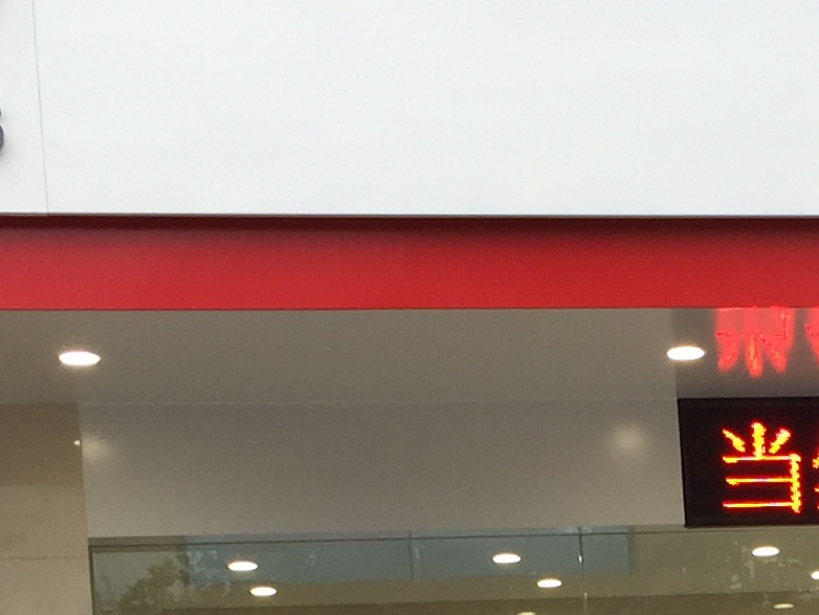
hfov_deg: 15.9
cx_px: 839
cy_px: 1056
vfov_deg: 11.5
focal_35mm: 121
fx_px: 2864
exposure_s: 1/100
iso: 32
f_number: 2.2
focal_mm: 4.15
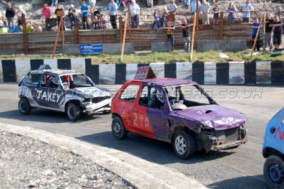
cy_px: 94
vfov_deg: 22.6
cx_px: 142
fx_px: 473
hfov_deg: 33.4
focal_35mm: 60
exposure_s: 1/800
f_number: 4.8
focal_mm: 40
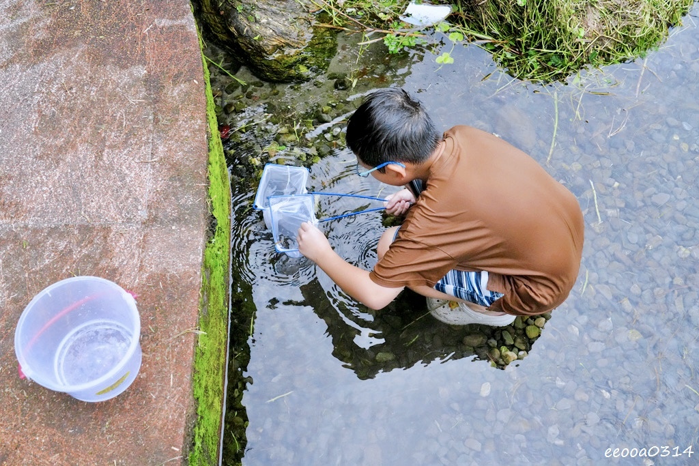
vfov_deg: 34.2
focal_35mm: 39
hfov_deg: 49.5
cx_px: 350
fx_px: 757
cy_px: 233
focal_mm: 39
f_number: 8
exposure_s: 1/1000
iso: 6400
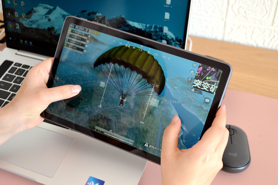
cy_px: 92
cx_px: 139
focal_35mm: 45
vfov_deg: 29.9
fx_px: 347
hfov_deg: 43.6
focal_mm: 30
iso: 400
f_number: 5
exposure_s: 1/100
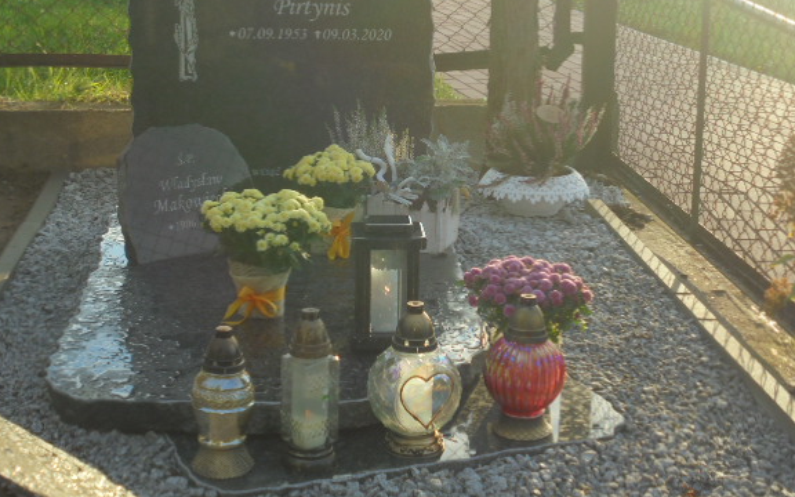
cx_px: 399
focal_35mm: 66
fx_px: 1430
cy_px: 178
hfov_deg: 31.1
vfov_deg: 19.7
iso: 100
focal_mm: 10.1
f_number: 5.2
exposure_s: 1/160
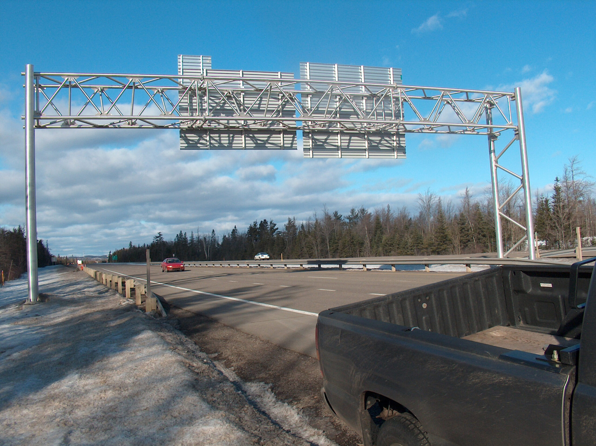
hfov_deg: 50.2
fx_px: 637
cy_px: 223
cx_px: 298
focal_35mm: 37
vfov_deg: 38.6
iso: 100
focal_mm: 7.6
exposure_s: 1/340
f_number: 8
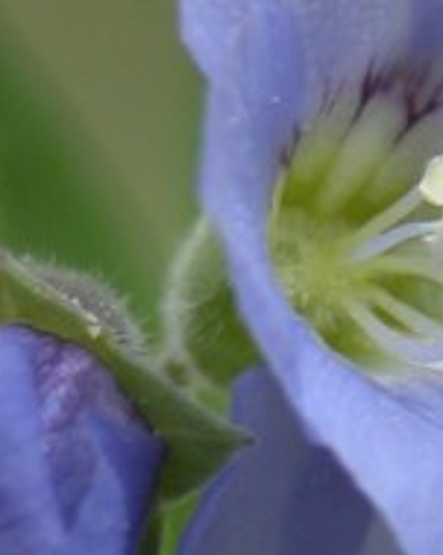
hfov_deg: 1.3
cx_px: 103
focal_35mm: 1164
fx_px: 19092
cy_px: 963
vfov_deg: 1.7
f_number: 4
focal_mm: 44.7
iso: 100
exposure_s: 1/301
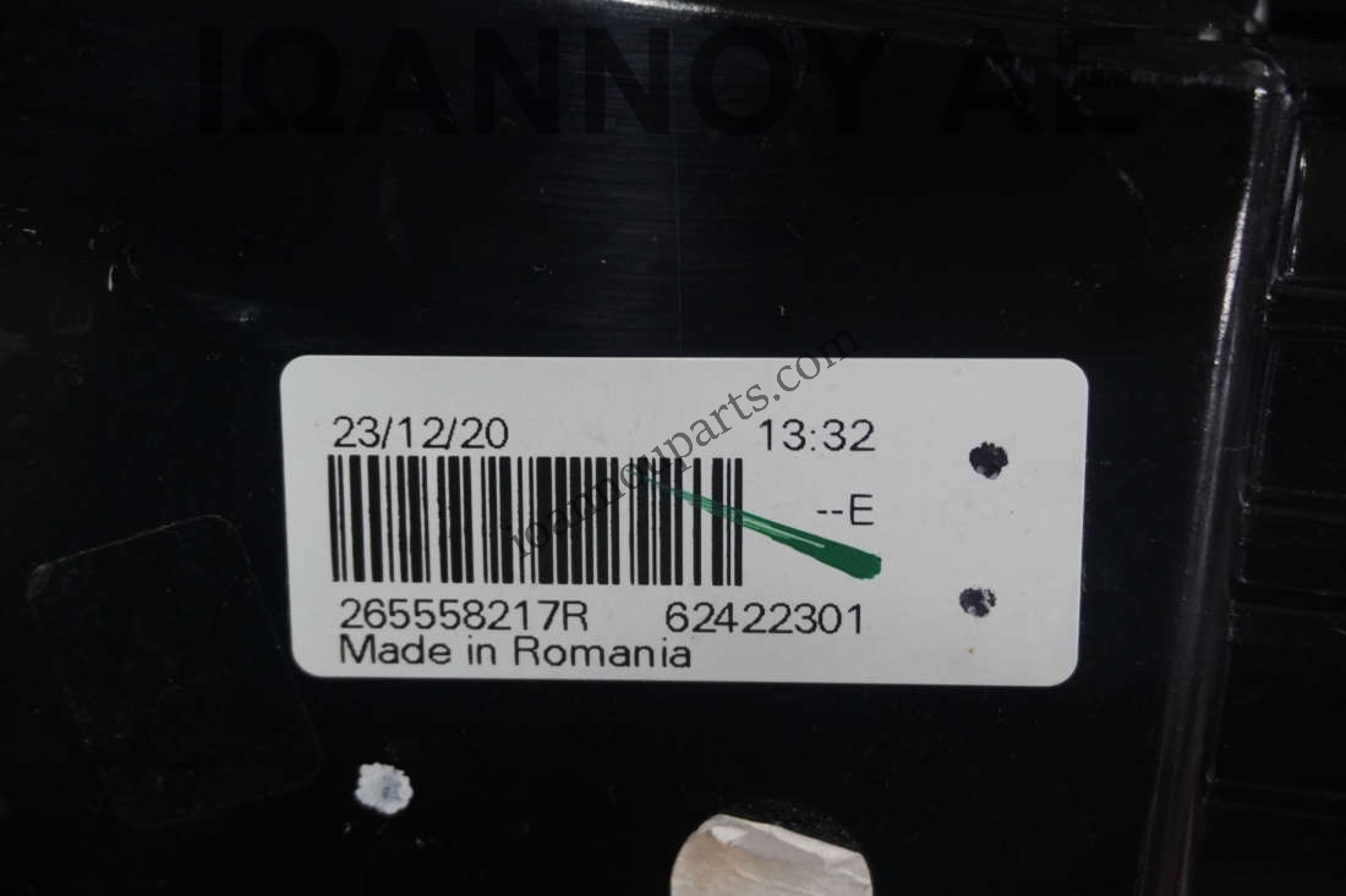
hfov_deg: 38.9
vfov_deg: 26.5
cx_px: 673
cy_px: 448
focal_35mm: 51
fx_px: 1906
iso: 3200
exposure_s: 1/60
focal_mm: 34
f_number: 5
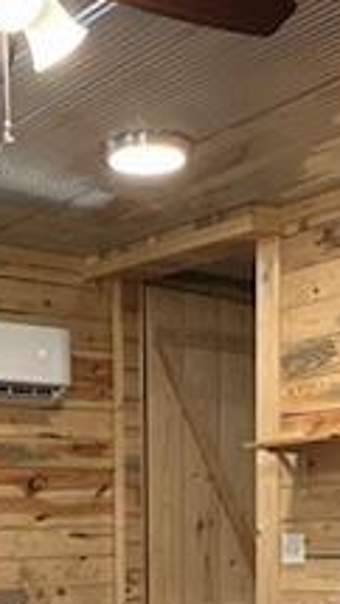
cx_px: 62
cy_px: 688
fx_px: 1138
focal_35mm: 71
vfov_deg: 26.9
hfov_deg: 16.9
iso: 500
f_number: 2.2
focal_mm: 2.22
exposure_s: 1/120
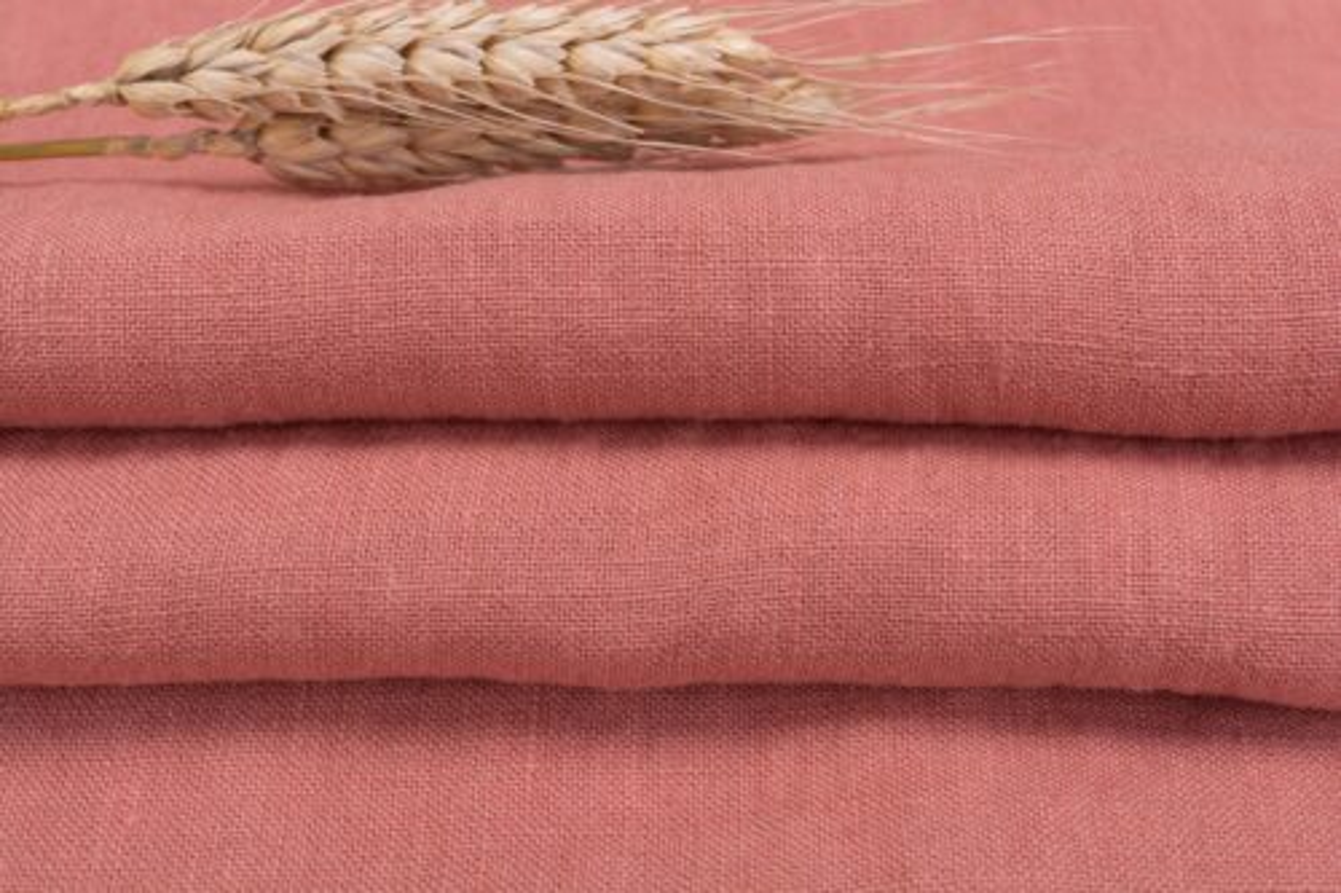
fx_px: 2346
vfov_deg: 21.6
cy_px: 446
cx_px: 670
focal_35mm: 63
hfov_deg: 31.9
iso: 100
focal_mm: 42
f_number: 11
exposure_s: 1/125
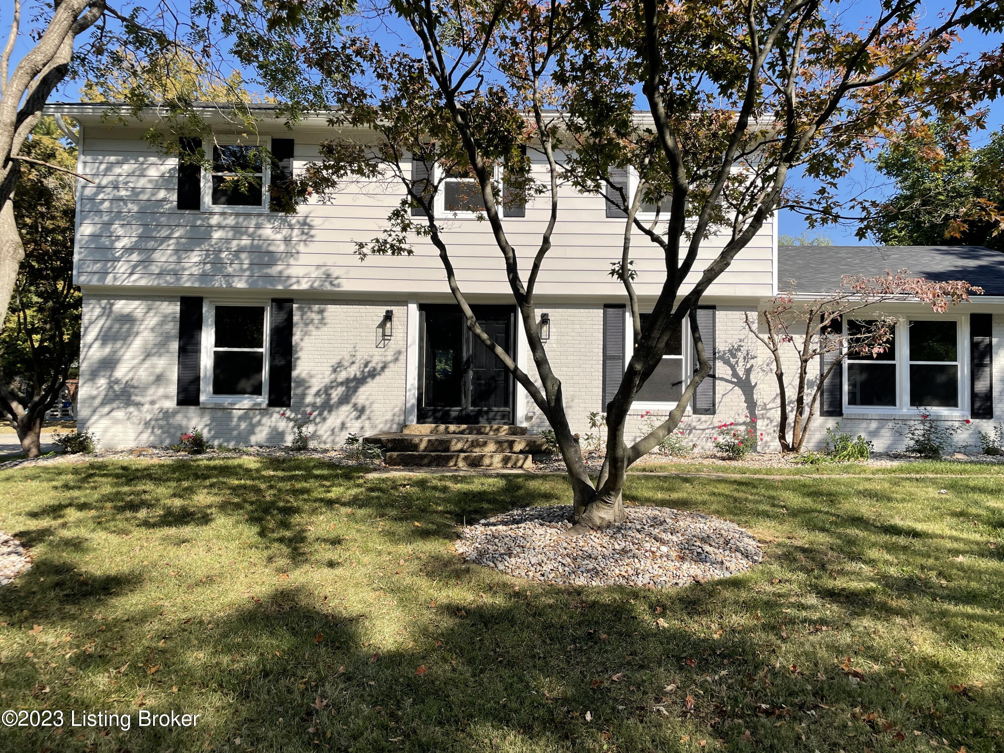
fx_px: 754
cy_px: 376
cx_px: 502
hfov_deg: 67.3
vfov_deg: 53.1
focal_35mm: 26
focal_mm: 4.2
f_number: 1.6
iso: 32
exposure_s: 1/2747
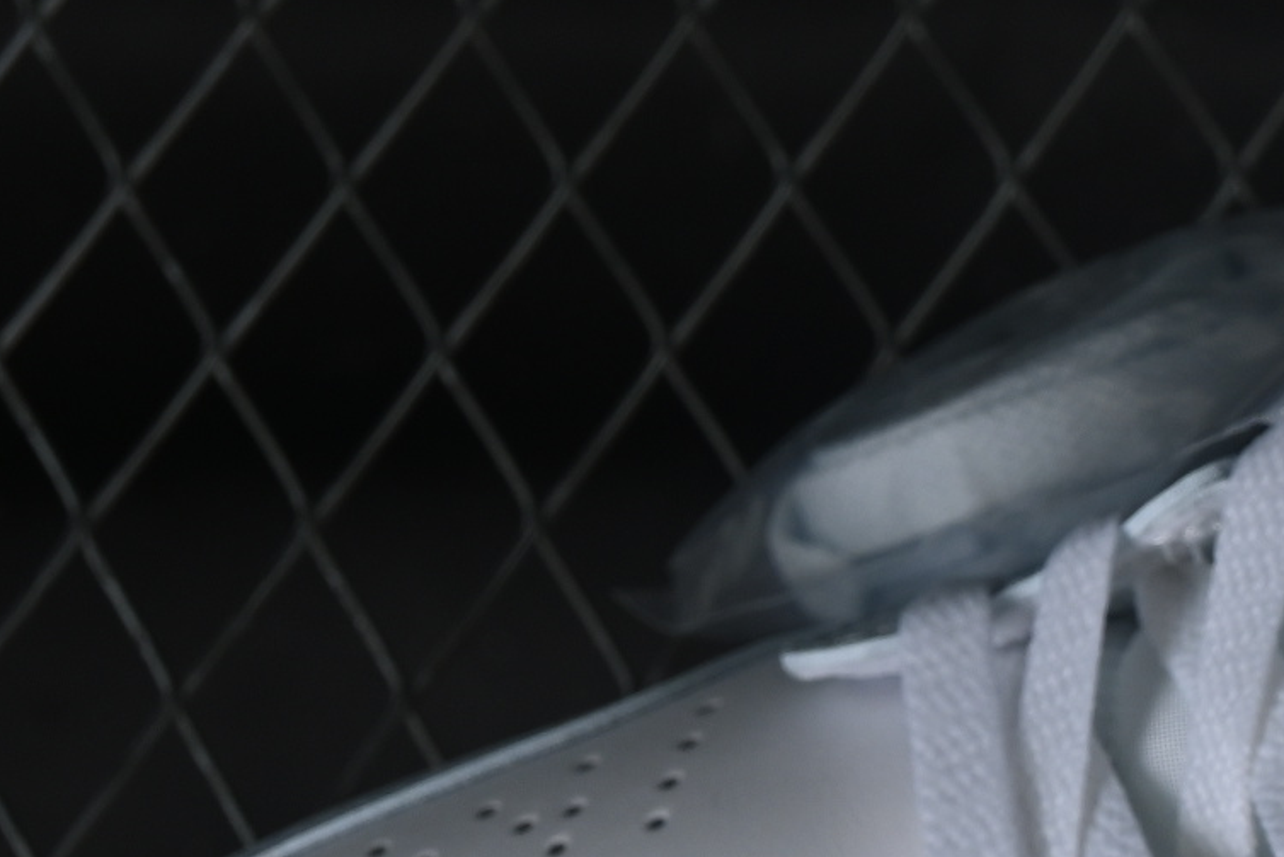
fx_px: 9881
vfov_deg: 4.9
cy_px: 1257
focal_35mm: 277
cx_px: 1650
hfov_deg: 7.4
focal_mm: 50
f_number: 7.1
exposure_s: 1/80
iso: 160
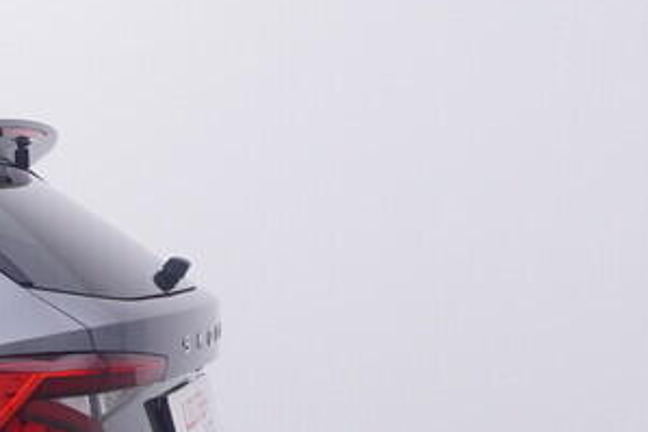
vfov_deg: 12.4
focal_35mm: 108
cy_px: 458
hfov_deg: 15.1
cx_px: -661
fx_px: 1950
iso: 200
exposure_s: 1/80
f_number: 5
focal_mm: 15
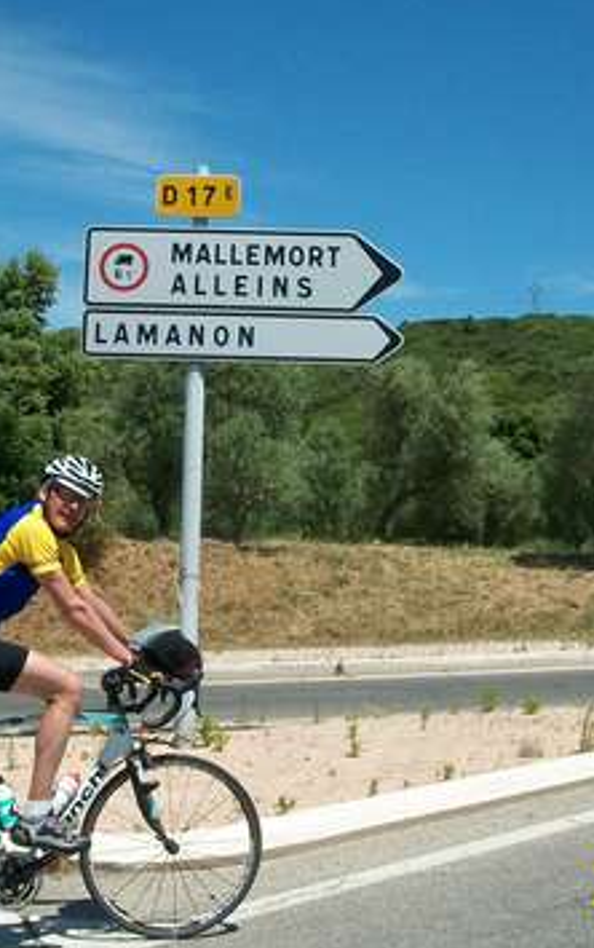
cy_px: 418
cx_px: 179
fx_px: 1576
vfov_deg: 33.4
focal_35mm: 61
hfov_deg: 21.2
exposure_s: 1/500
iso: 80
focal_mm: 5.7
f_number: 5.5
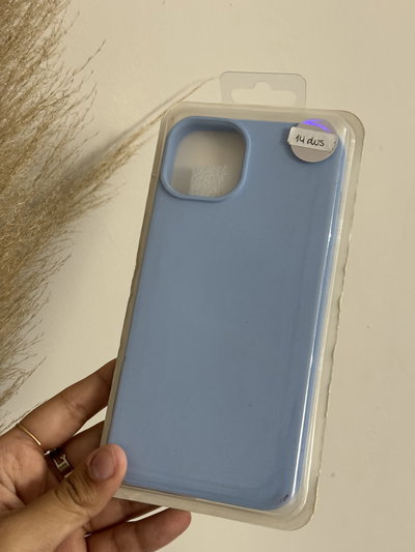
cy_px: 276
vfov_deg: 39.6
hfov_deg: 30.3
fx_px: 767
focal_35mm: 48
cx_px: 208
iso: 200
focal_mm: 6.76
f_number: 1.78
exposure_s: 1/50
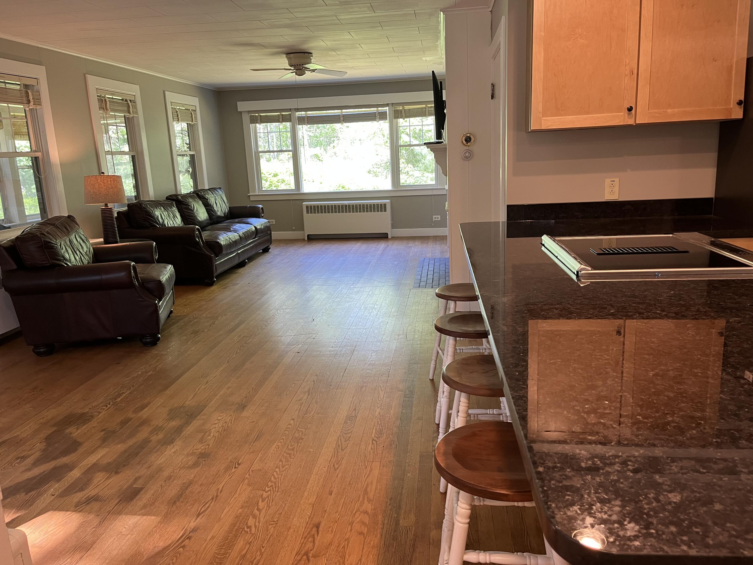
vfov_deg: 53.1
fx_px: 566
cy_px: 282
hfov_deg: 67.3
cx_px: 376
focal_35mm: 26
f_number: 1.6
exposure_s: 1/60
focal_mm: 5.1
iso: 100
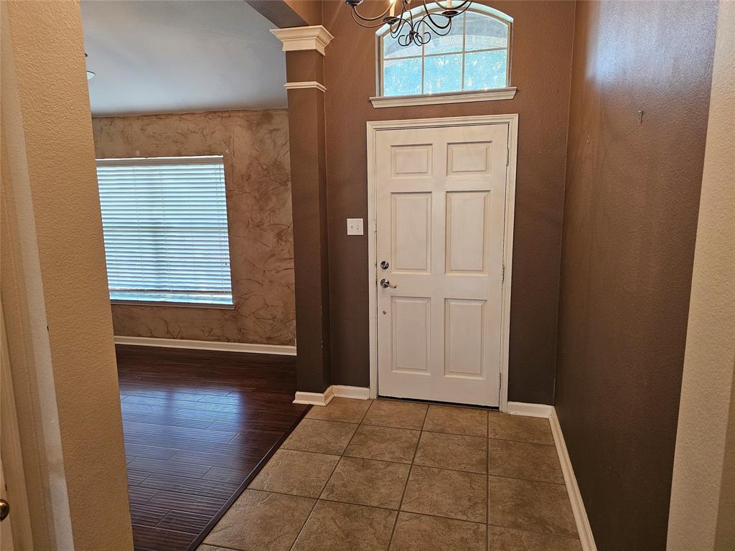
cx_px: 368
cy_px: 276
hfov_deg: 73.9
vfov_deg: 58.9
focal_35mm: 23
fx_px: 488
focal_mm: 6.3
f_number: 1.7
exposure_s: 1/120
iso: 400
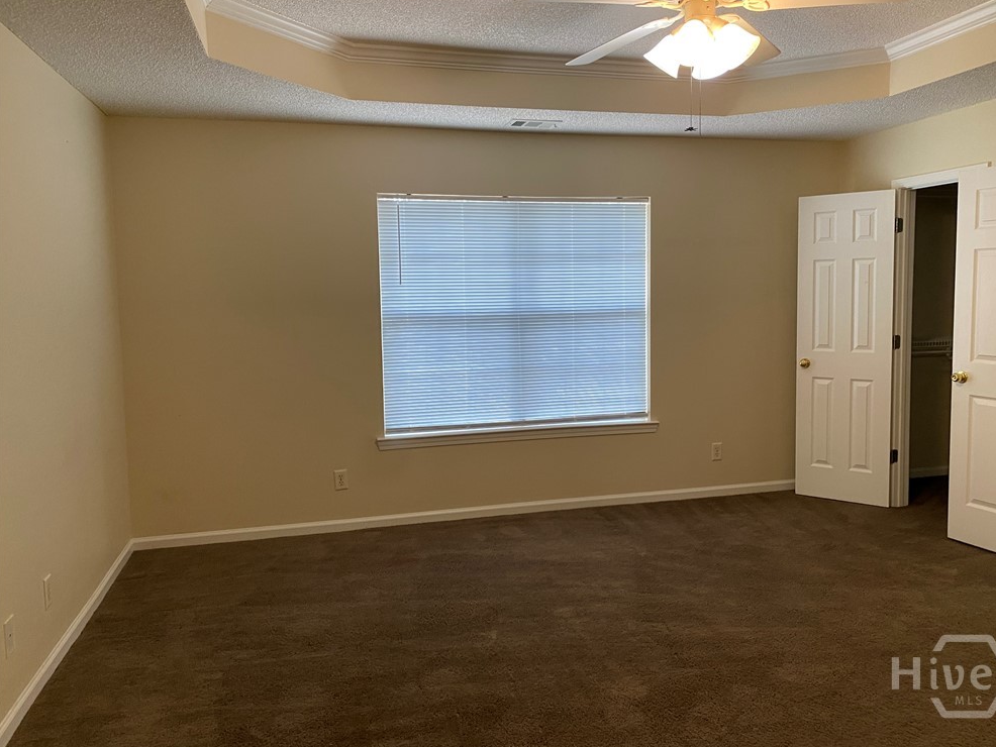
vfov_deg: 51.4
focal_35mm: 27
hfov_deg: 65.3
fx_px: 777
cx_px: 513
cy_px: 366
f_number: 1.8
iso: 160
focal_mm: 4.25
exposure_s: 1/60
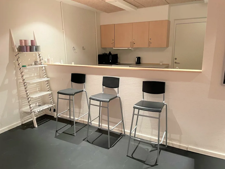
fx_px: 169
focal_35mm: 26
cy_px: 84
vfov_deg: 53.1
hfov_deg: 67.3
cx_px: 112
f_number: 1.6
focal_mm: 4.2
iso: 500
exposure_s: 1/50
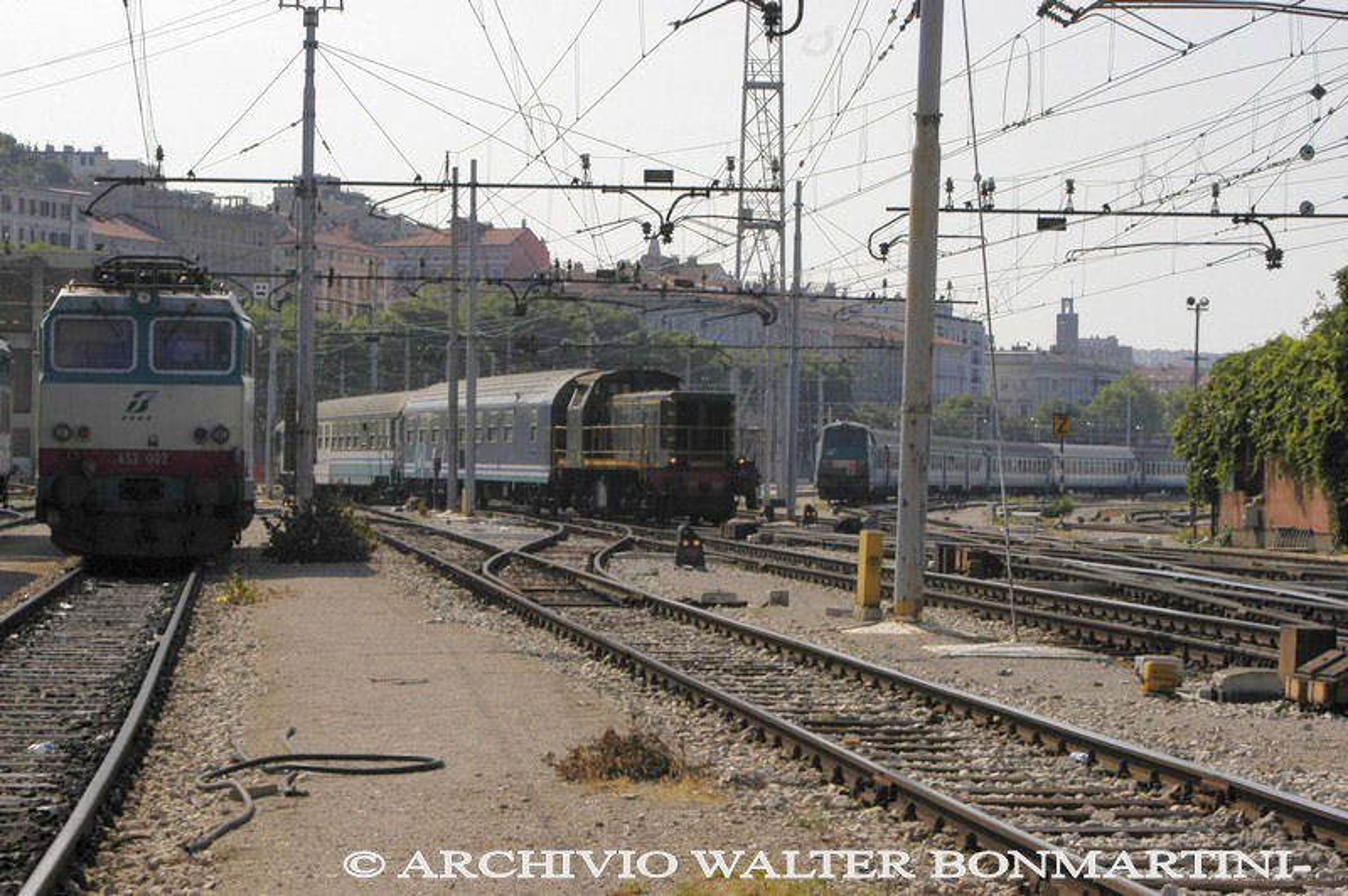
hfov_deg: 19.5
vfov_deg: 13.0
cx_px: 674
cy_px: 448
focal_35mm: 105
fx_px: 3928
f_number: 9.5
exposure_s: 1/750
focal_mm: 70
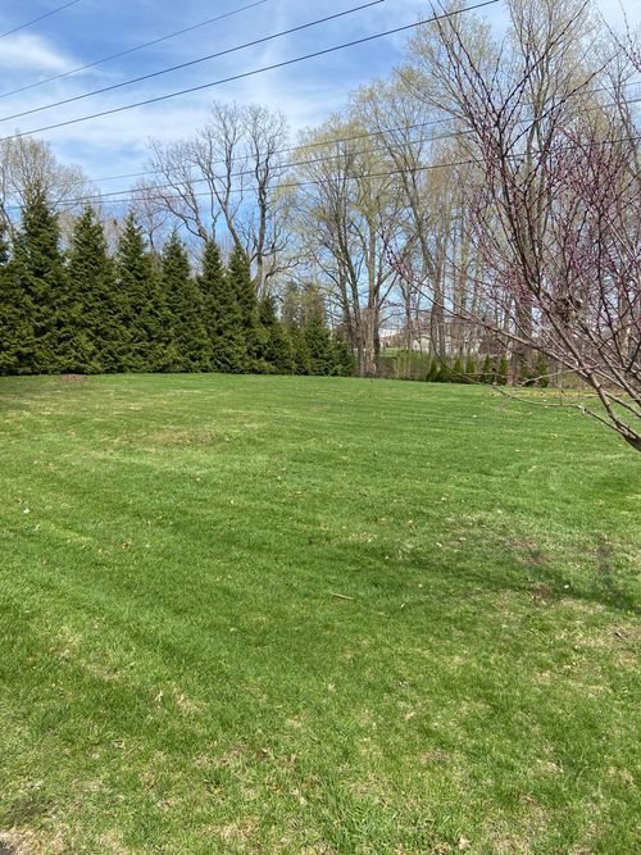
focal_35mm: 26
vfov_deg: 67.3
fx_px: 642
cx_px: 320
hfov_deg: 53.0
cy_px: 428
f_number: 1.8
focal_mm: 4.25
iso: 32
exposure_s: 1/2105
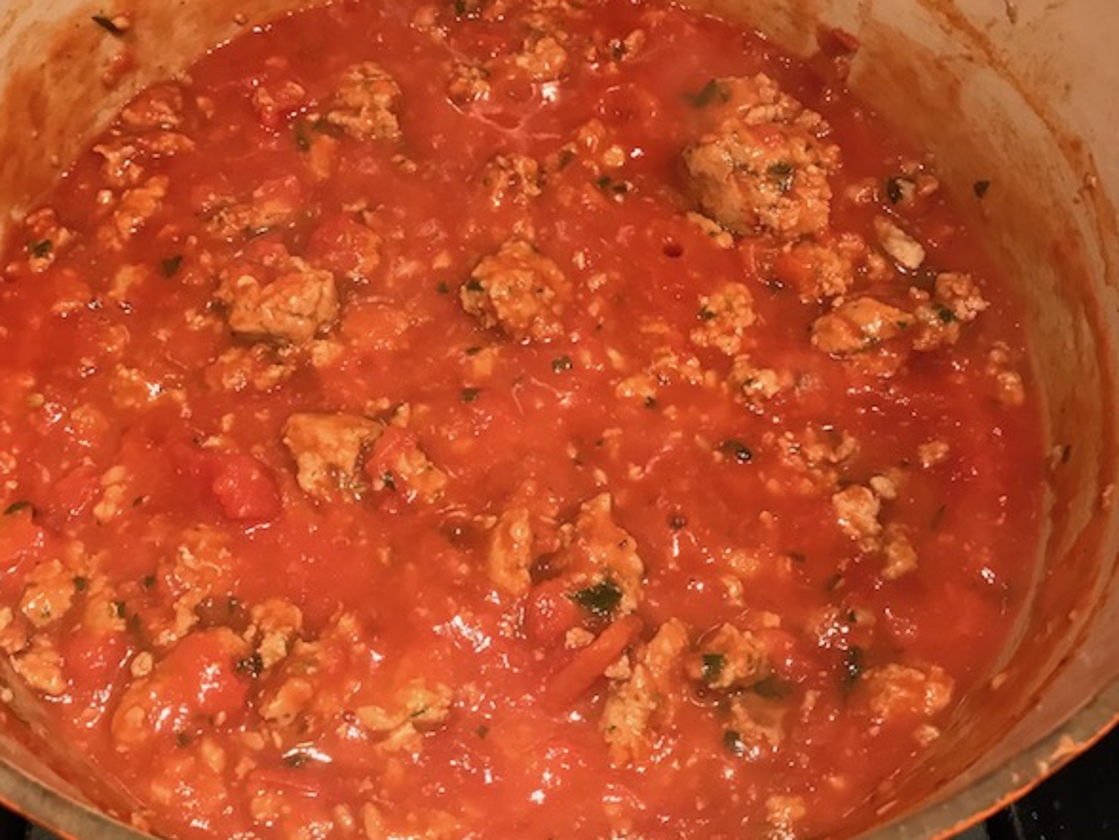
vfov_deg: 37.7
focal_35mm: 38
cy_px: 365
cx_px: 481
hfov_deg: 48.8
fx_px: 1229
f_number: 1.8
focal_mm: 3.99
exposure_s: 1/15
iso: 40
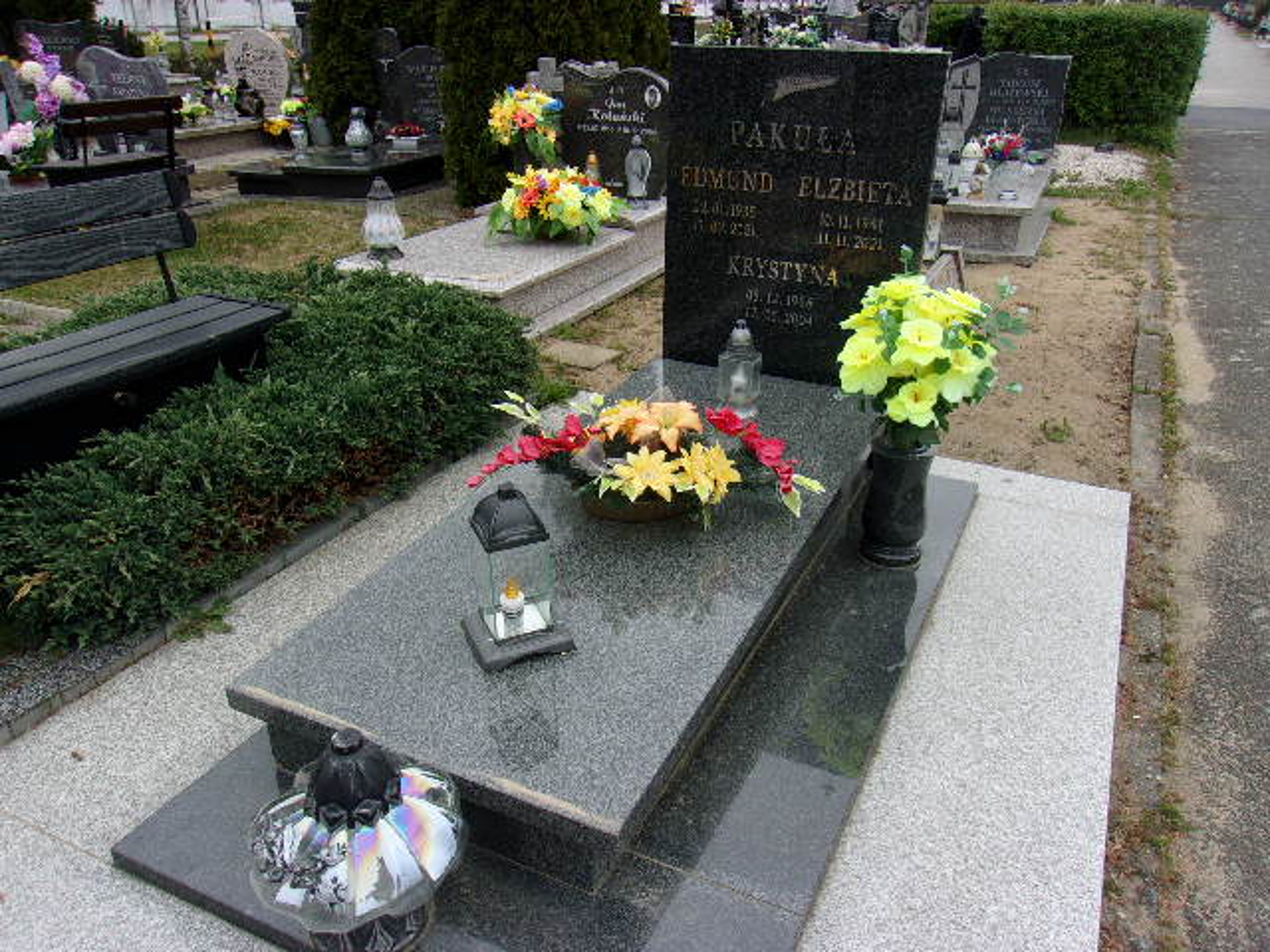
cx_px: 635
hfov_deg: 65.3
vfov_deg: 51.4
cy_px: 476
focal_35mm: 27
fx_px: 991
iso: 80
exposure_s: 1/50
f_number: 10.4
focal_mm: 4.9
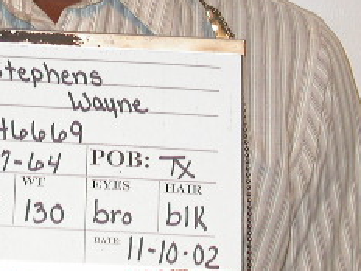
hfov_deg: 10.6
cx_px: 23
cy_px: -33
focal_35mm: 185
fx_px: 1929
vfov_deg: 8.0
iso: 100
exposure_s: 1/60.3
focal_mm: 14
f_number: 3.2
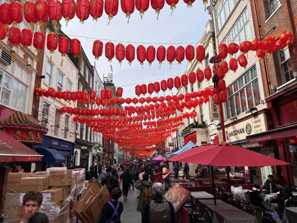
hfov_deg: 71.6
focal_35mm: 24
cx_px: 148
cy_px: 112
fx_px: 206
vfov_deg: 56.8
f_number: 1.78
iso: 80
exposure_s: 1/3247
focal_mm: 6.86
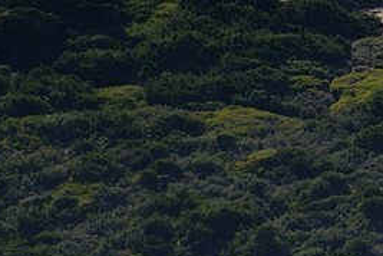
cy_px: -315
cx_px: 1004
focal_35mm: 1199
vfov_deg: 1.1
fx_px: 12755
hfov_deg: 1.7
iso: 400
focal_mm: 200
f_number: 13
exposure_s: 1/800
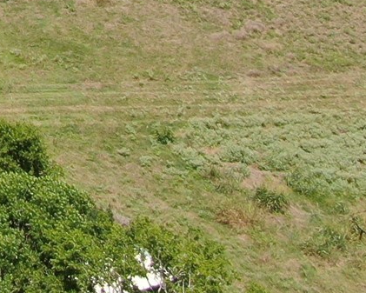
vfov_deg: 11.6
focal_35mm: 114
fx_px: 1235
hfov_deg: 14.5
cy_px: -361
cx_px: -319
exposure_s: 1/1250
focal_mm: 4.39
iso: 100
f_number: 2.8
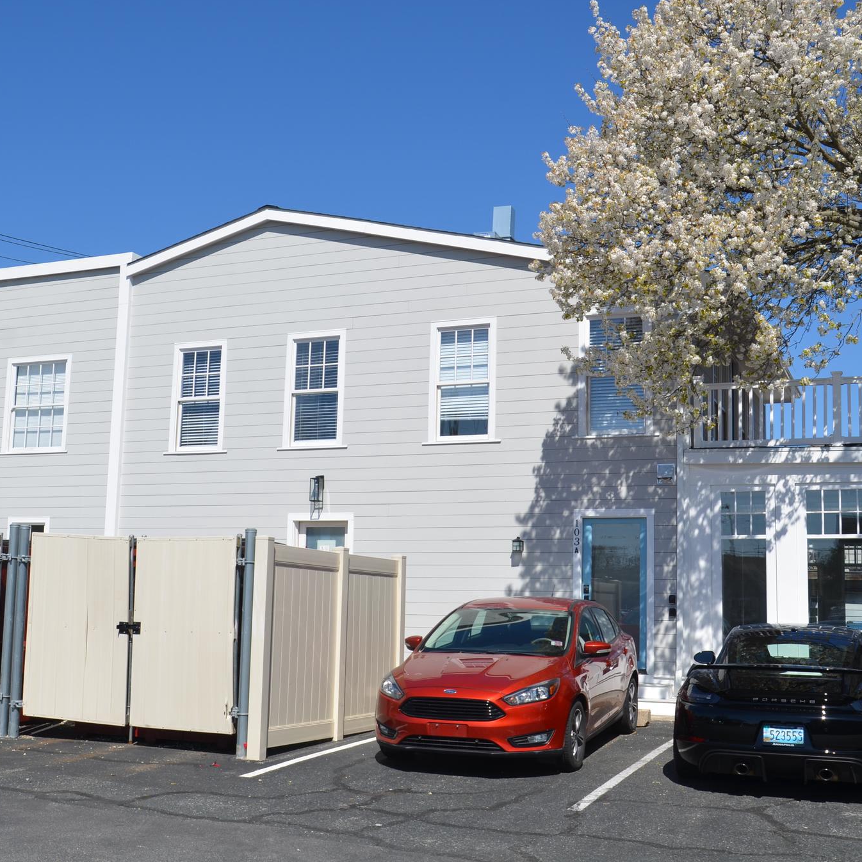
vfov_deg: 41.3
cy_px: 430
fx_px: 1145
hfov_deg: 41.2
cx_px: 391
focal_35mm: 41
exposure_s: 1/320
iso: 100
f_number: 9
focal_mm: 21
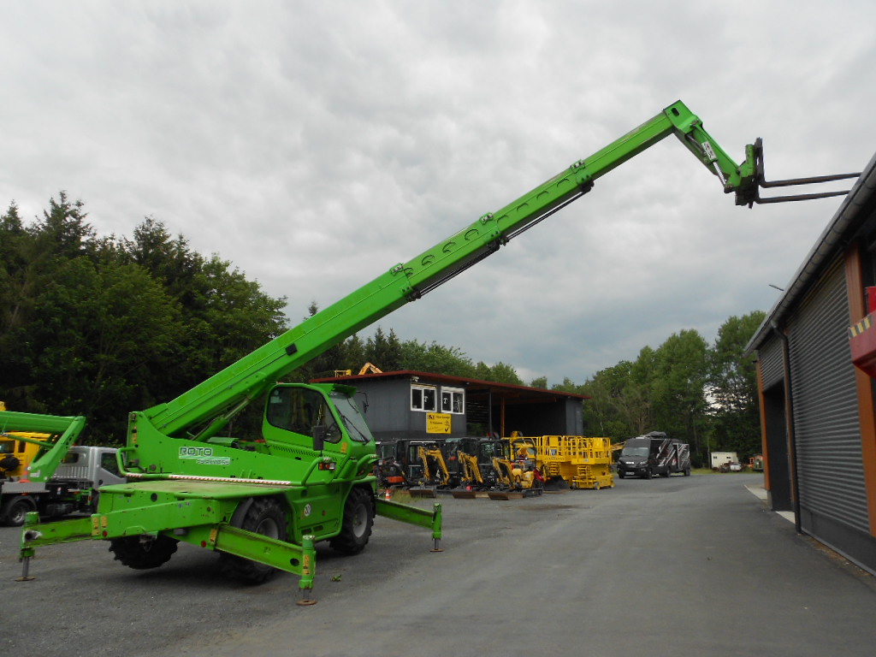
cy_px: 328
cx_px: 438
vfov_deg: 53.1
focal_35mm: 26
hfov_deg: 67.3
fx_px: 658
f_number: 3.2
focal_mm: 4.6
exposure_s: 1/640
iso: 80
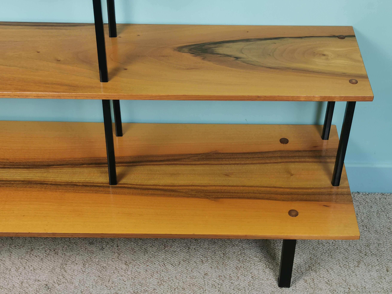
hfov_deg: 30.3
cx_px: 196
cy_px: 147
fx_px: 725
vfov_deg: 22.9
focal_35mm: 64
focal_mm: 5.58
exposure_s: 1/100
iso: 80
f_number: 1.8
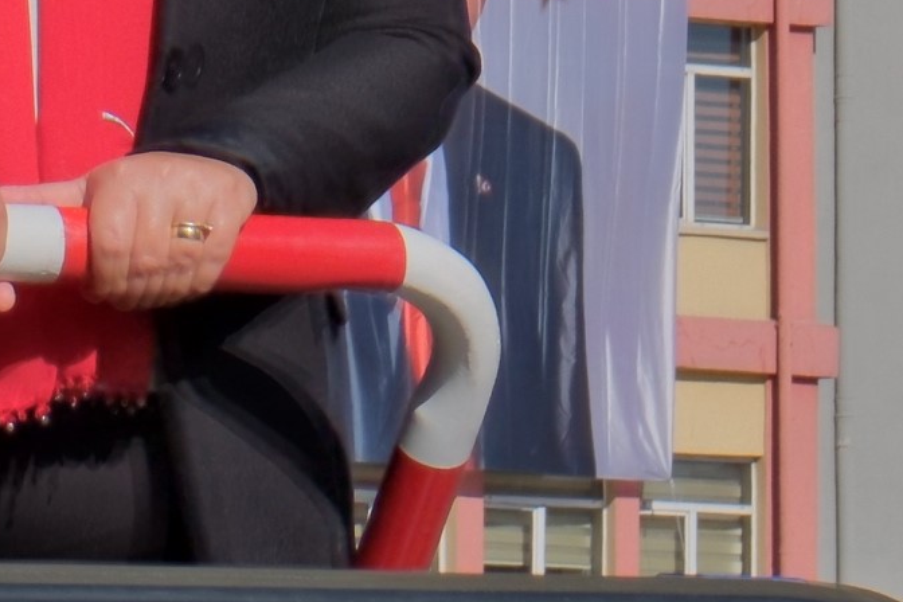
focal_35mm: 297
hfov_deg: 6.7
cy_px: -171
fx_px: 7449
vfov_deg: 4.6
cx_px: -947
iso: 320
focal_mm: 42.9
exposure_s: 1/640
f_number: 10
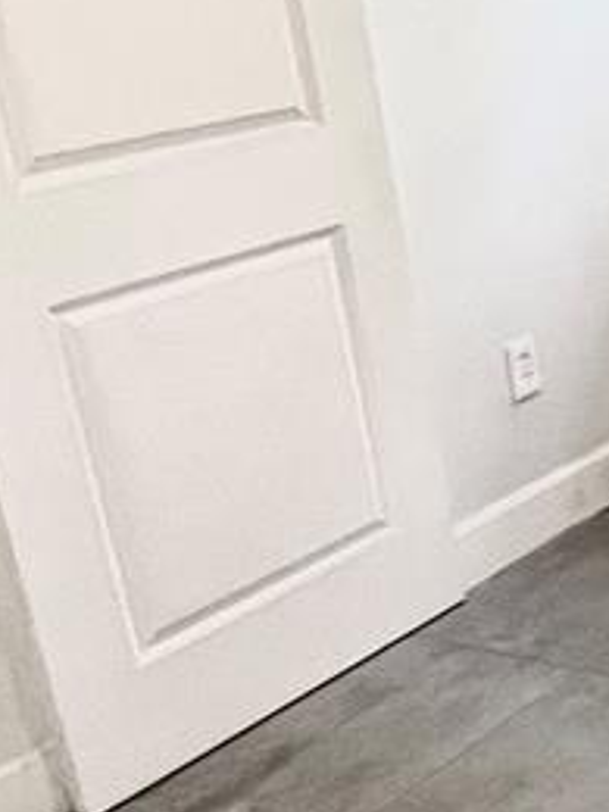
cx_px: 1040
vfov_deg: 32.1
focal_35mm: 60
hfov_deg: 19.4
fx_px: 1407
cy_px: 353
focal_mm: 1.57
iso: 250
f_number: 1.8
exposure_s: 1/60
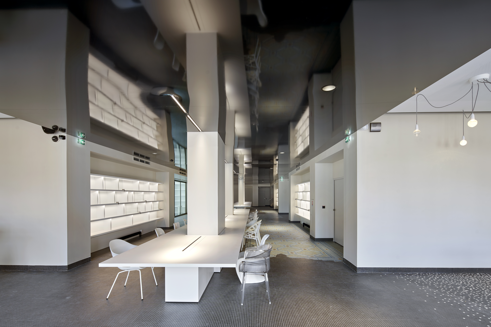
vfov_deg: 70.5
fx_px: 232
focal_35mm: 17
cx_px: 246
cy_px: 164
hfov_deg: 93.3
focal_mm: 17
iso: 100
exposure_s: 1/2.5
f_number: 11
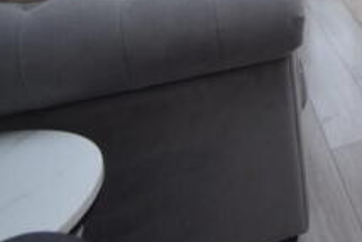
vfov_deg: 25.3
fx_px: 463
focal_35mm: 46
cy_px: -72
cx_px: 500
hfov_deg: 30.6
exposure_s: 1/125
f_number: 5.6
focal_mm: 10
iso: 400
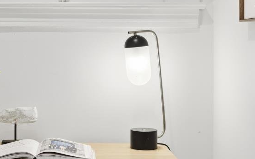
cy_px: 41
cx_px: 48
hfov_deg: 23.2
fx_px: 612
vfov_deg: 14.8
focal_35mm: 88
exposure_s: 1/30
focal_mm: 32
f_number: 8
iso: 100
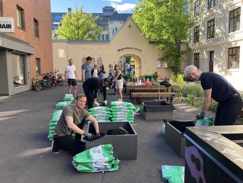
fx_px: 197
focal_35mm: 28
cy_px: 92
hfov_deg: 63.4
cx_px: 122
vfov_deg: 49.8
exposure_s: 1/245
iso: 20
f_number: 1.8
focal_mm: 3.99
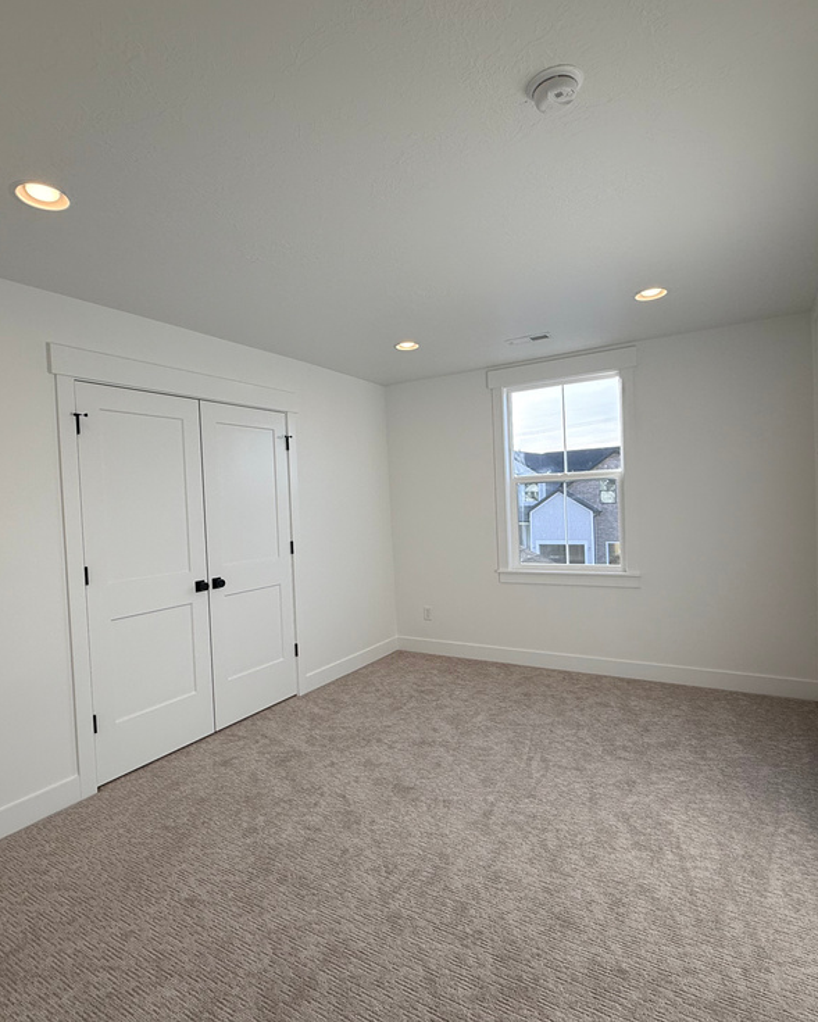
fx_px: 575
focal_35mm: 19
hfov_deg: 70.8
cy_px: 519
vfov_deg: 83.3
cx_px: 379
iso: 64
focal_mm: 2.22
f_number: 2.2
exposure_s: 1/333
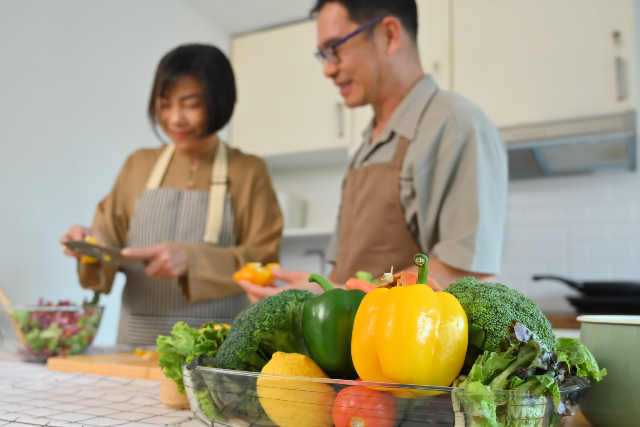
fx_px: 640
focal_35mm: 36
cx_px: 264
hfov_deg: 52.8
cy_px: 239
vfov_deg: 36.8
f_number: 4
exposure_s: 1/200
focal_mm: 30
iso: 500
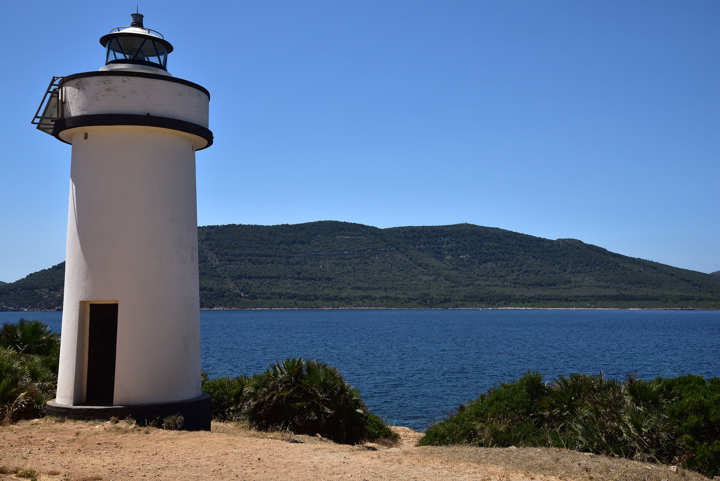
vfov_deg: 35.1
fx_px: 760
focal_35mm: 38
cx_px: 360
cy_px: 240
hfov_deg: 50.7
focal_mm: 38
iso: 400
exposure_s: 1/1000
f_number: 10
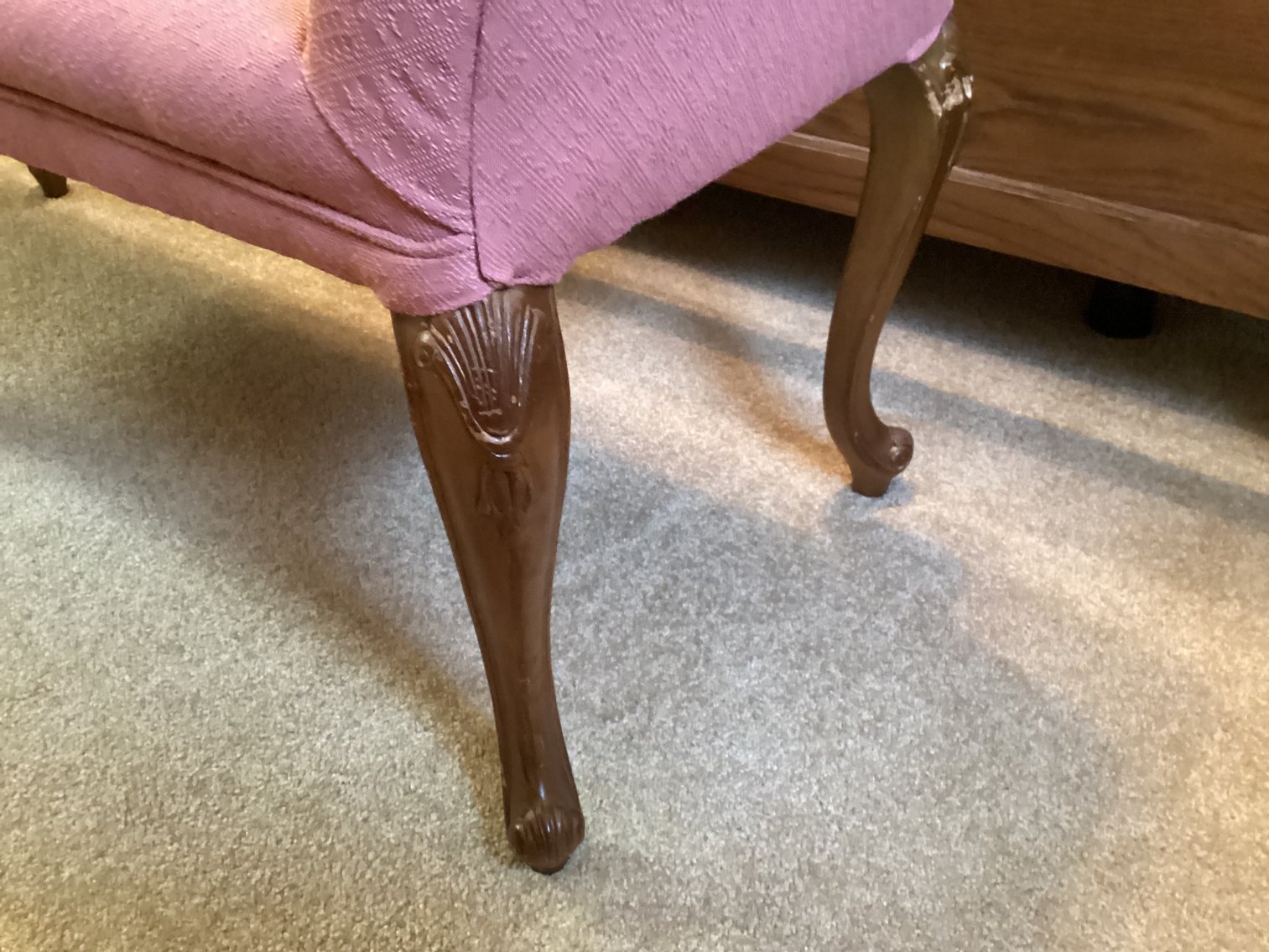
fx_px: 1137
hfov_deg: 58.3
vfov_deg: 45.4
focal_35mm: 31
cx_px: 634
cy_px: 476
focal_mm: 3.3
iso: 640
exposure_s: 1/30
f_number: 2.4
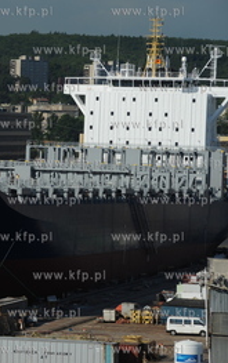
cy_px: 181
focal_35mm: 263
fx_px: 2608
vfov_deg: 8.0
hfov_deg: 5.0
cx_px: -14
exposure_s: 1/320
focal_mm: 170
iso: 200
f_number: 8
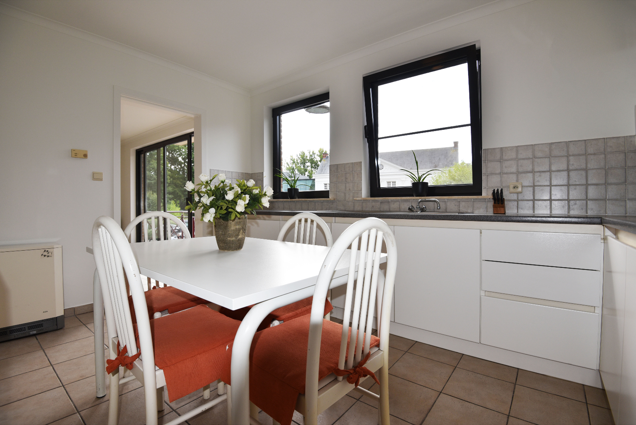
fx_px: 283
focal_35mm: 16
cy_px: 212
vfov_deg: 73.8
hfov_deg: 96.7
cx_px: 318
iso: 100
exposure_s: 1/160
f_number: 6.3
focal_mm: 16
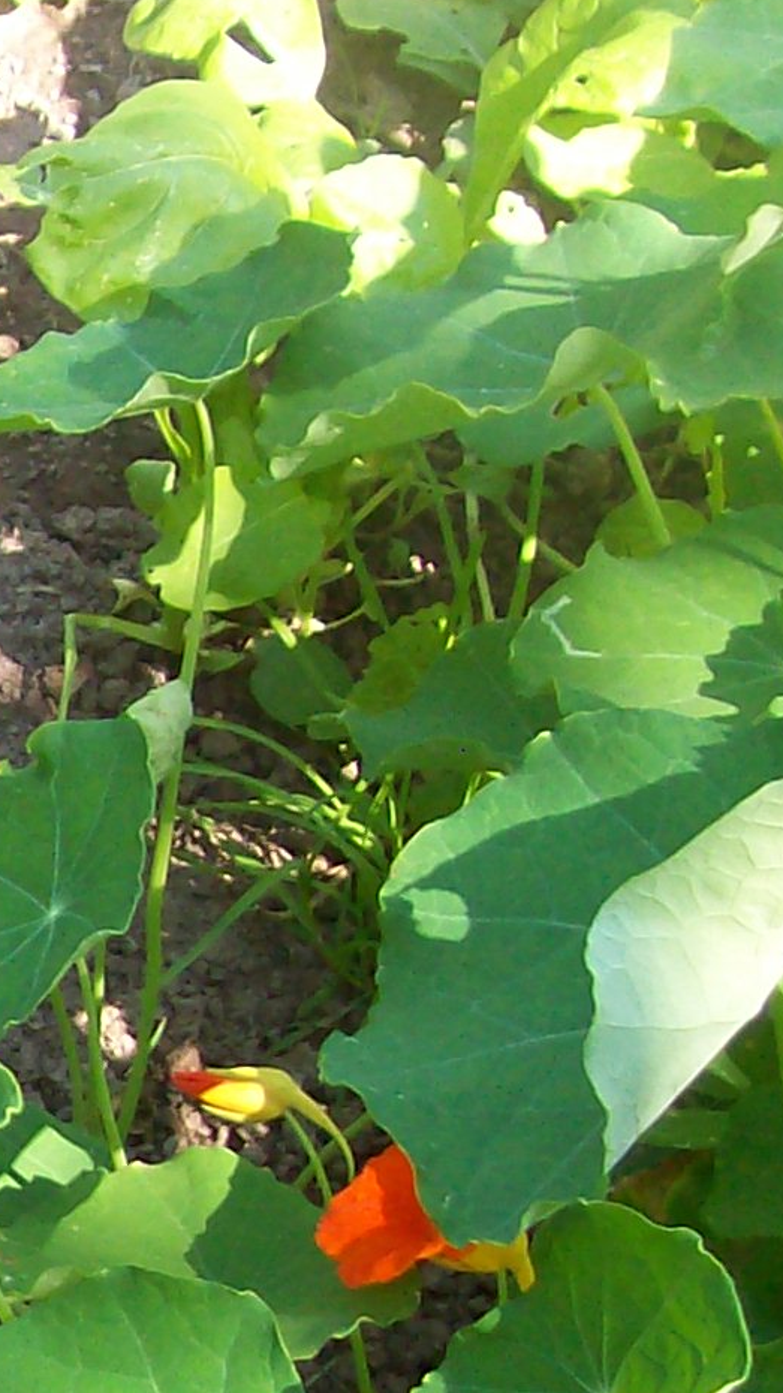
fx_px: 4434
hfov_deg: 9.1
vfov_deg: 17.7
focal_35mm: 120
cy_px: 1086
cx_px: -1075
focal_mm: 6
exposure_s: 1/158
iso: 80
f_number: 2.7
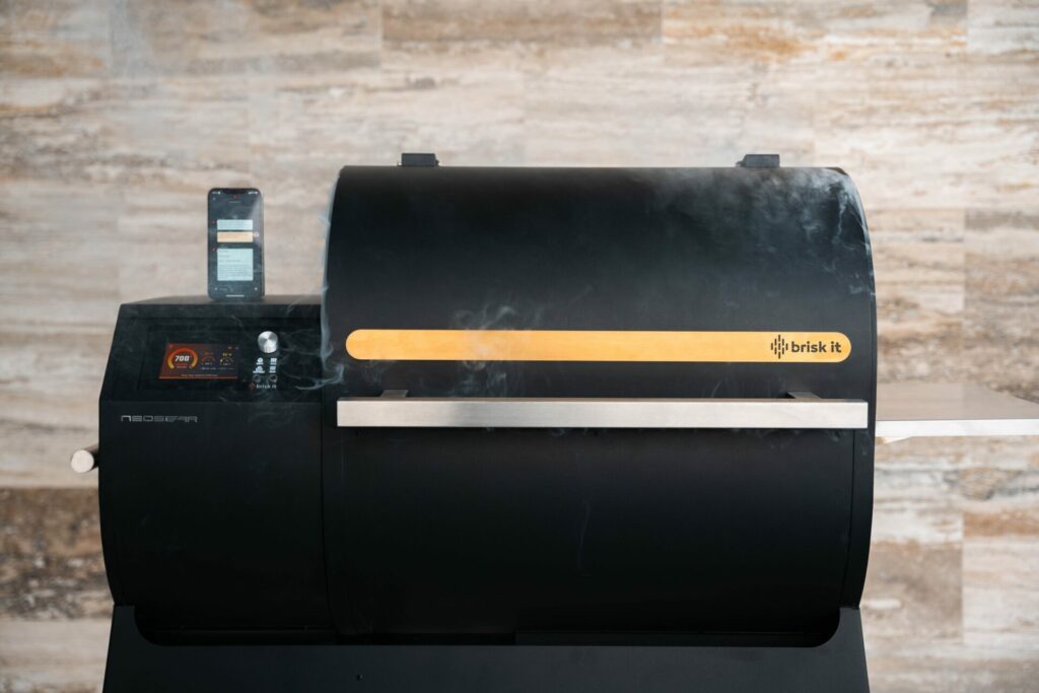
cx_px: 520
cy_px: 346
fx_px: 1533
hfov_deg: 37.4
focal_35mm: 53
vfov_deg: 25.5
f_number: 3.5
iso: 200
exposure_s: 1/125
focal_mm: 53.1
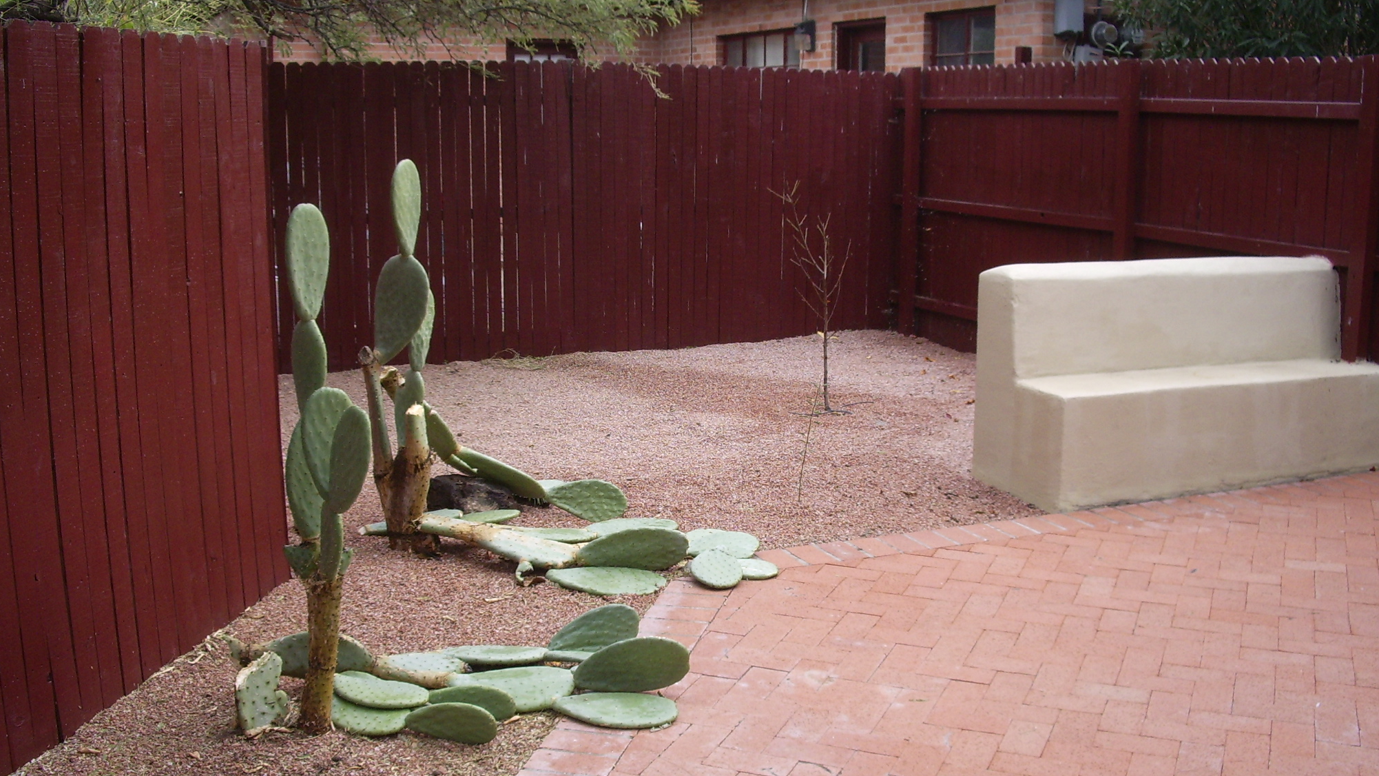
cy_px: 400
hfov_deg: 51.6
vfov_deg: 30.4
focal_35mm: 39
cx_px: 684
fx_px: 1426
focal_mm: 5.8
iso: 80
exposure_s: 1/125
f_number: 4.3
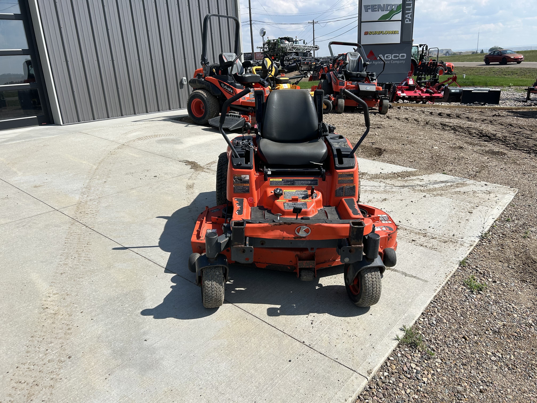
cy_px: 202
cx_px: 268
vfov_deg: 53.1
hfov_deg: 67.3
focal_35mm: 26
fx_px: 403
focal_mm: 5.7
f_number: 1.5
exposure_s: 1/5076
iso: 50
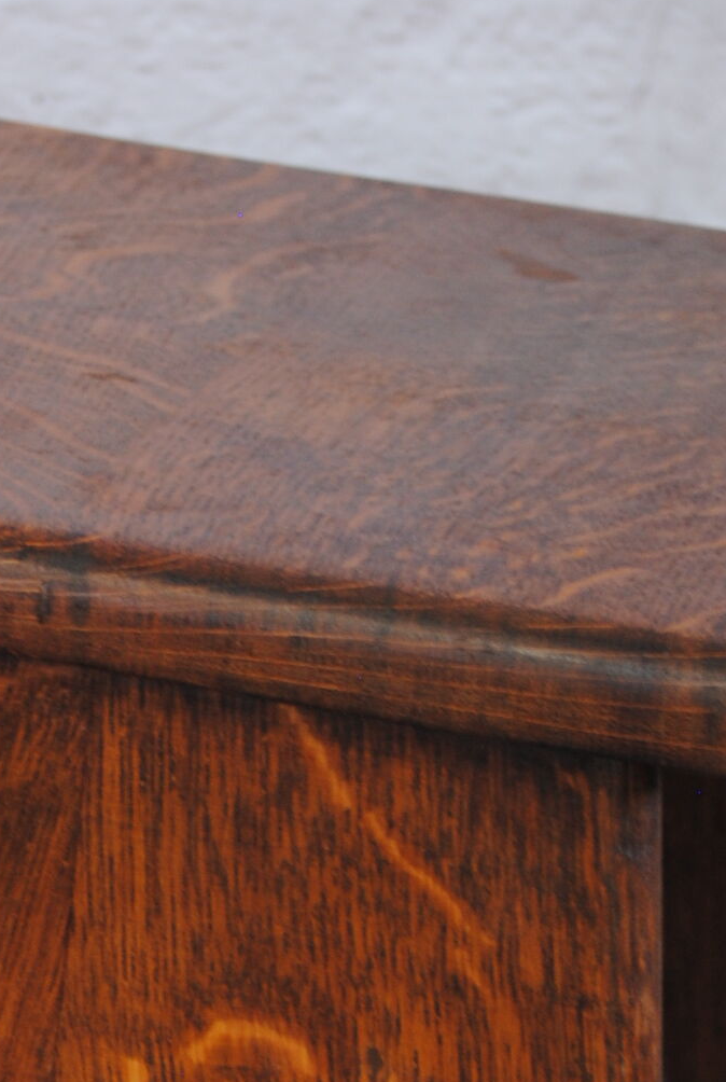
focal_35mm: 199
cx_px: -70
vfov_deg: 10.0
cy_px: 1536
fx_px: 5990
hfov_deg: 6.9
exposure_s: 1/30
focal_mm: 46
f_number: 5.3
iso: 200
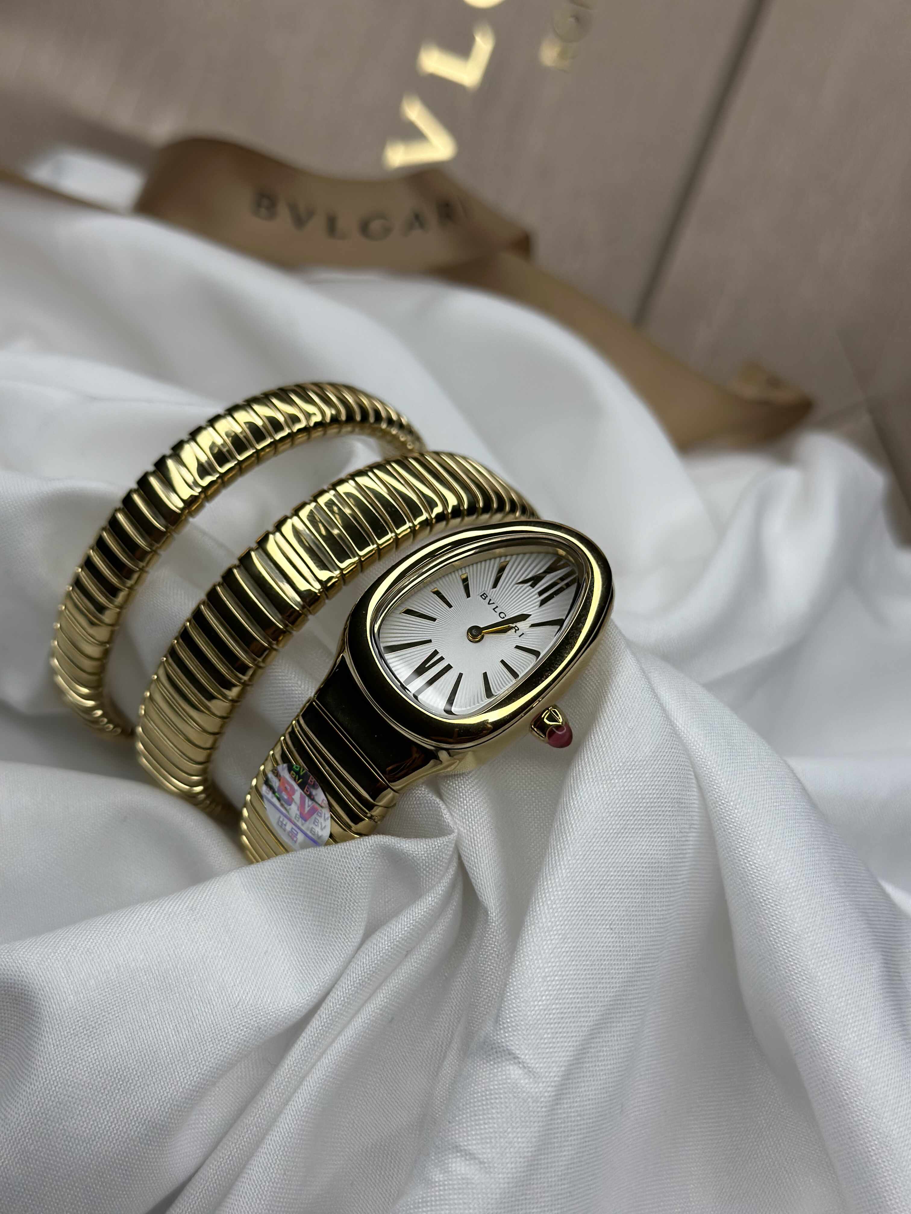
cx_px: 456
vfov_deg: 39.7
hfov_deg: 30.3
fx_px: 1684
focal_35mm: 48
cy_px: 607
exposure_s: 1/1199
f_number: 1.78
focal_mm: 6.86
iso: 80
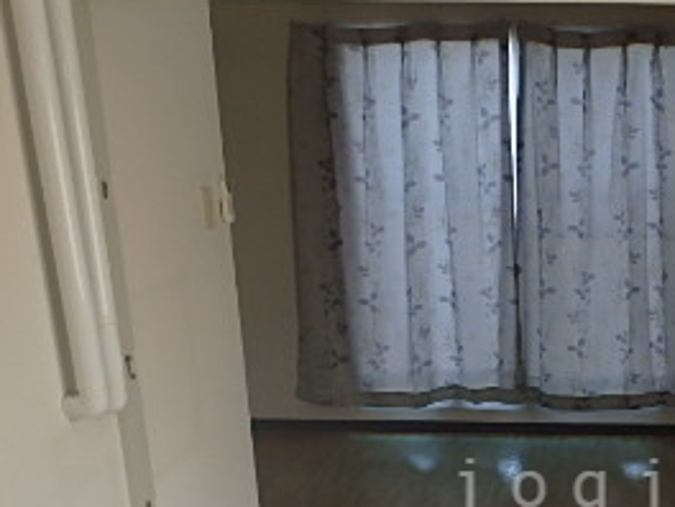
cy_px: 489
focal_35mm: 51
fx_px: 994
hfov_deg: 35.0
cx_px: 629
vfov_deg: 27.2
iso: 125
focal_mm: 3.7
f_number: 3.5
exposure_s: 1/80
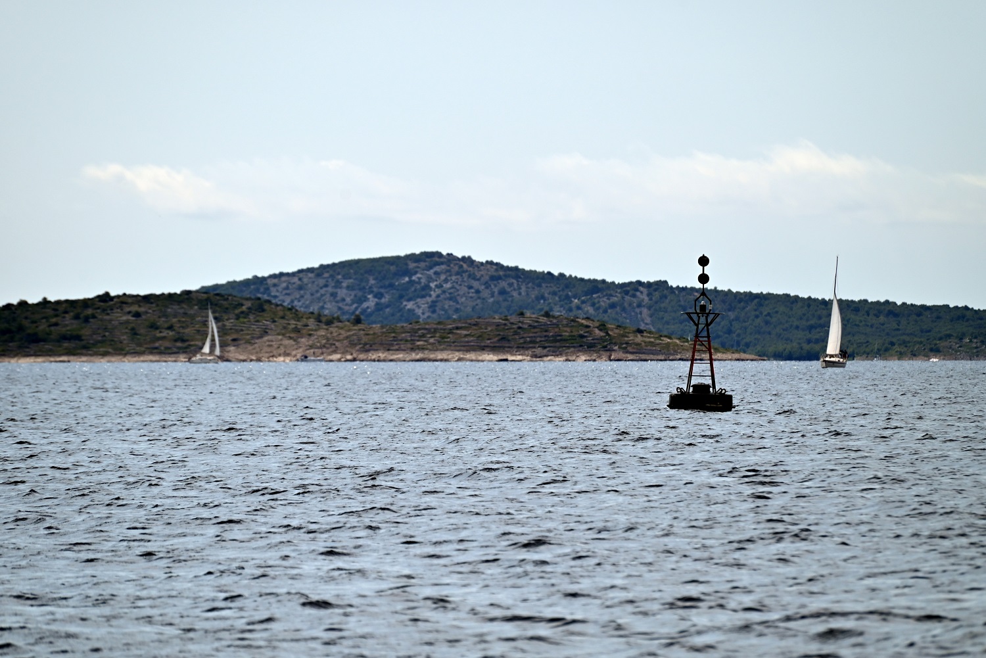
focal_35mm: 280
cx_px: 493
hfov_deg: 7.4
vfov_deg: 4.9
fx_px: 7671
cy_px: 329
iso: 250
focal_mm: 280
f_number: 7.1
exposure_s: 1/3200
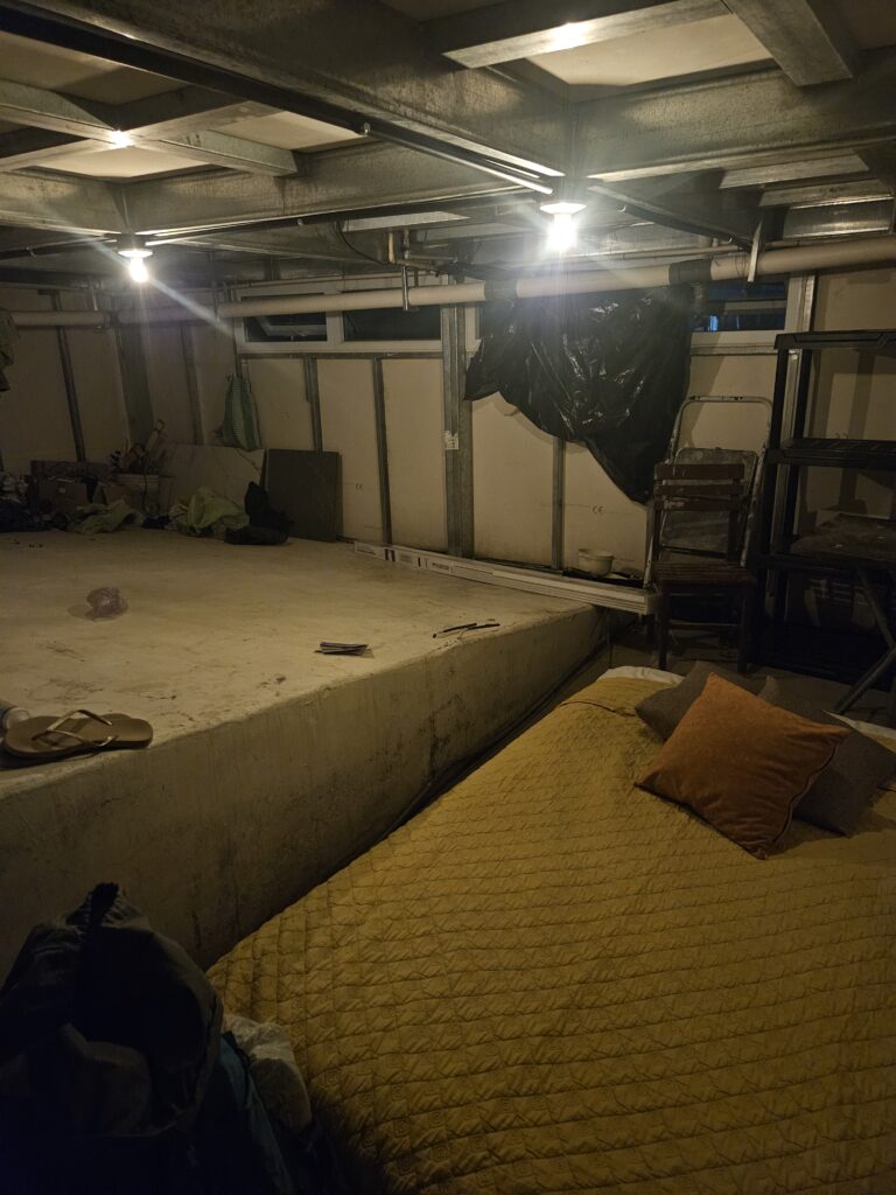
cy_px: 598
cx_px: 448
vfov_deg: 73.9
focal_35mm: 23
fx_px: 794
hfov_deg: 58.9
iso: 1250
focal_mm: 5.4
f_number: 1.8
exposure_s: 1/20
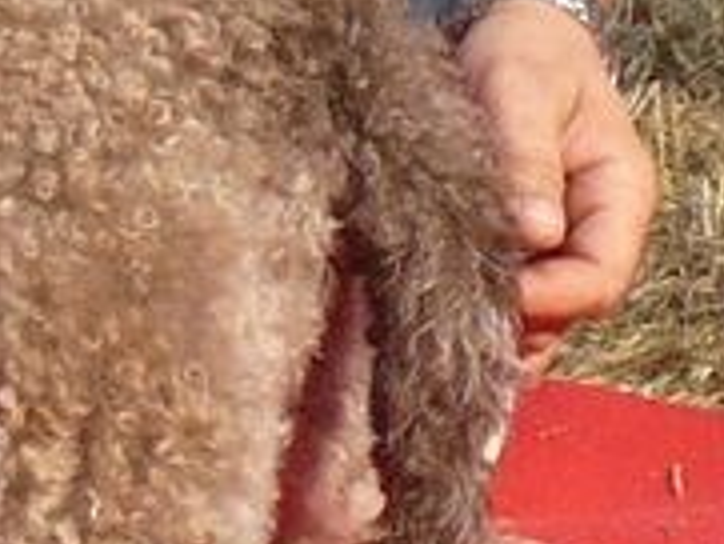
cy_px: 200
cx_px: -616
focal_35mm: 432
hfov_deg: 4.5
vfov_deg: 3.4
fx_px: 9041
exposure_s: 1/500
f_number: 3.5
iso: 100
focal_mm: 16.1
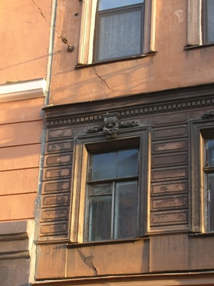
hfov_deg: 15.7
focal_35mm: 94
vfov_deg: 20.8
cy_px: 171
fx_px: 775
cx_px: 98
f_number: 4.1
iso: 50
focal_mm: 13
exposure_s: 1/30
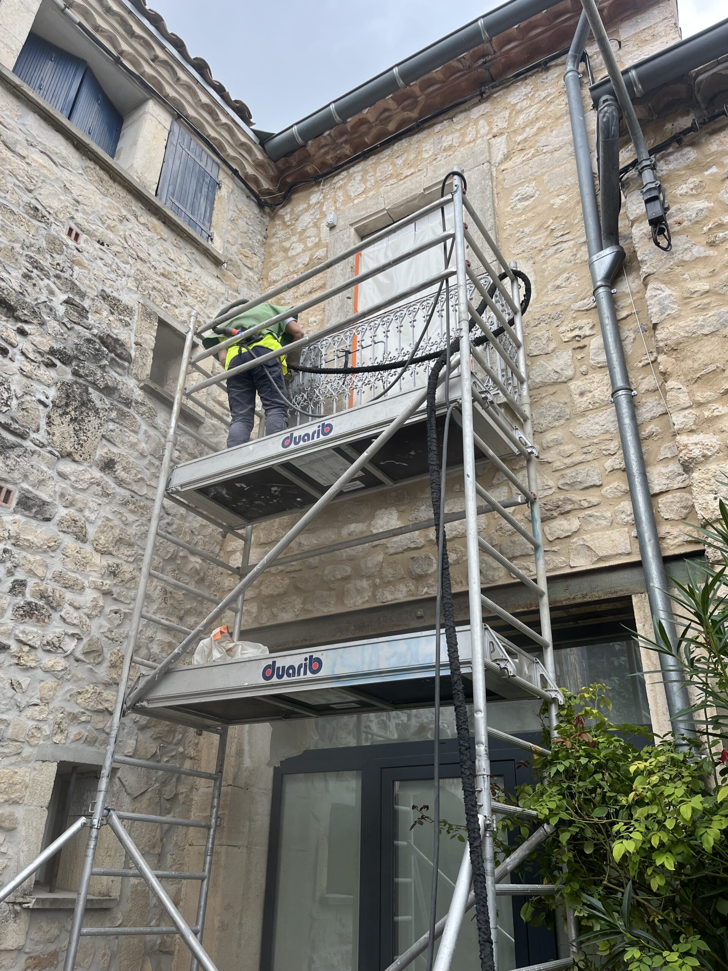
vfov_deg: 67.3
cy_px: 486
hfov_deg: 53.1
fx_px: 729
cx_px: 364
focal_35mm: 26
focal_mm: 5.1
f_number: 1.6
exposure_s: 1/787
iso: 50
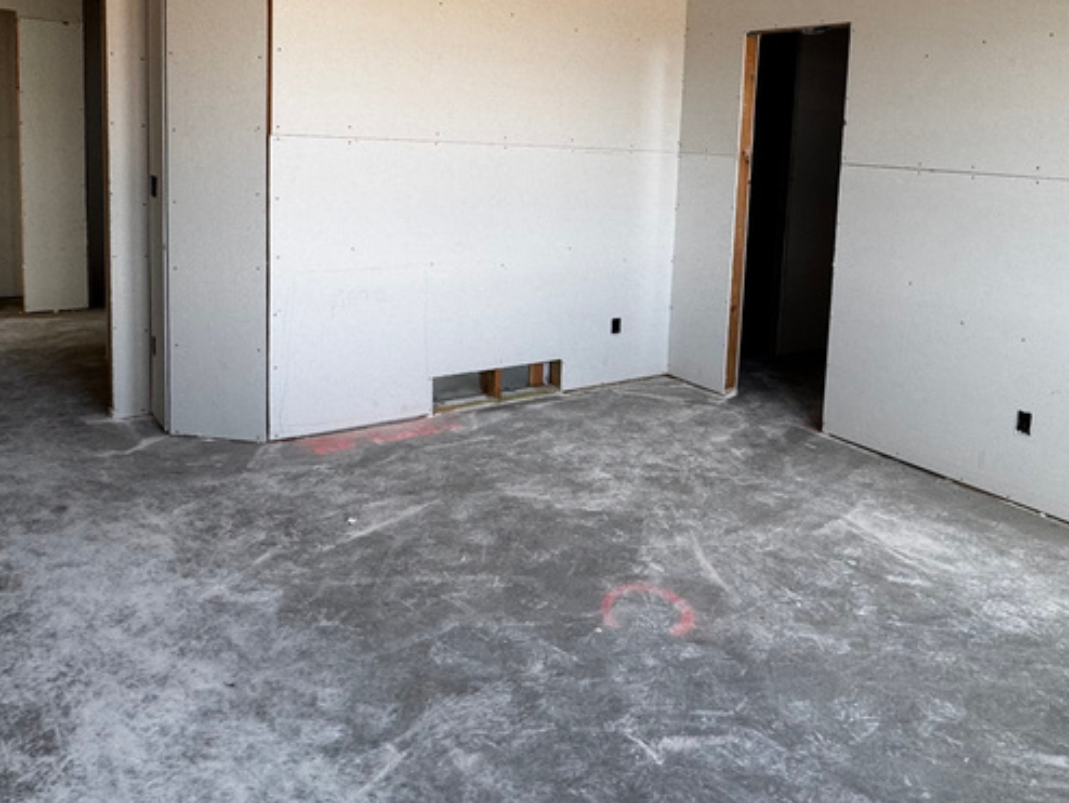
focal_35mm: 29
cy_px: 240
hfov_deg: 60.7
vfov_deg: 47.1
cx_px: 677
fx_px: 896
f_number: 2.2
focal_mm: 2.22
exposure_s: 1/99
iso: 125
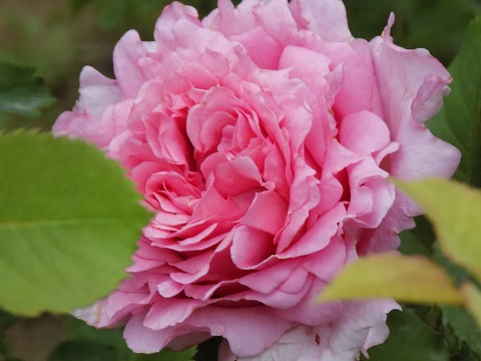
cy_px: 180
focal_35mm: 317
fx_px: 4405
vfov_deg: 4.7
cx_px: 240
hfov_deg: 6.3
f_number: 5.9
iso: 400
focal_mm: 56.4
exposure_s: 1/40
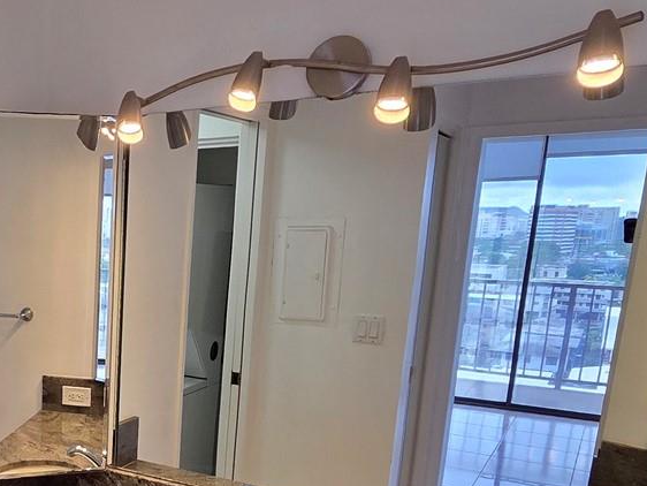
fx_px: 692
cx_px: -25
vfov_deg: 37.2
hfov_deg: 42.1
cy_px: 396
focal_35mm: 37
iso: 160
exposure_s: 1/120
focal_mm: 2.2
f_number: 2.2
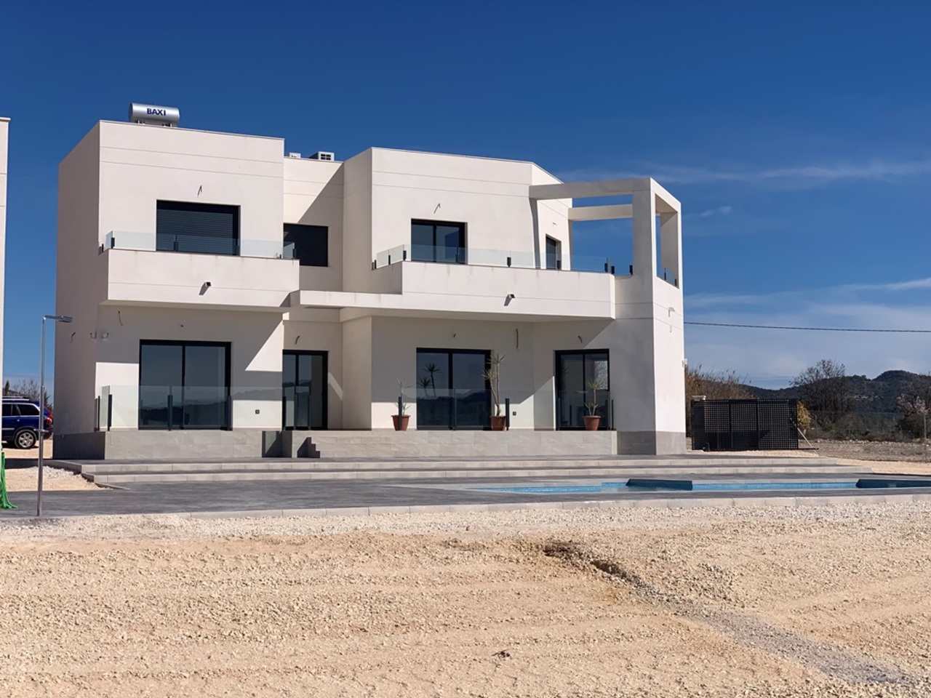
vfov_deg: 28.0
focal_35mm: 52
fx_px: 1399
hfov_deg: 36.8
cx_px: 466
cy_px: 349
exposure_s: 1/3195
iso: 16
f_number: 2.4
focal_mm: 6
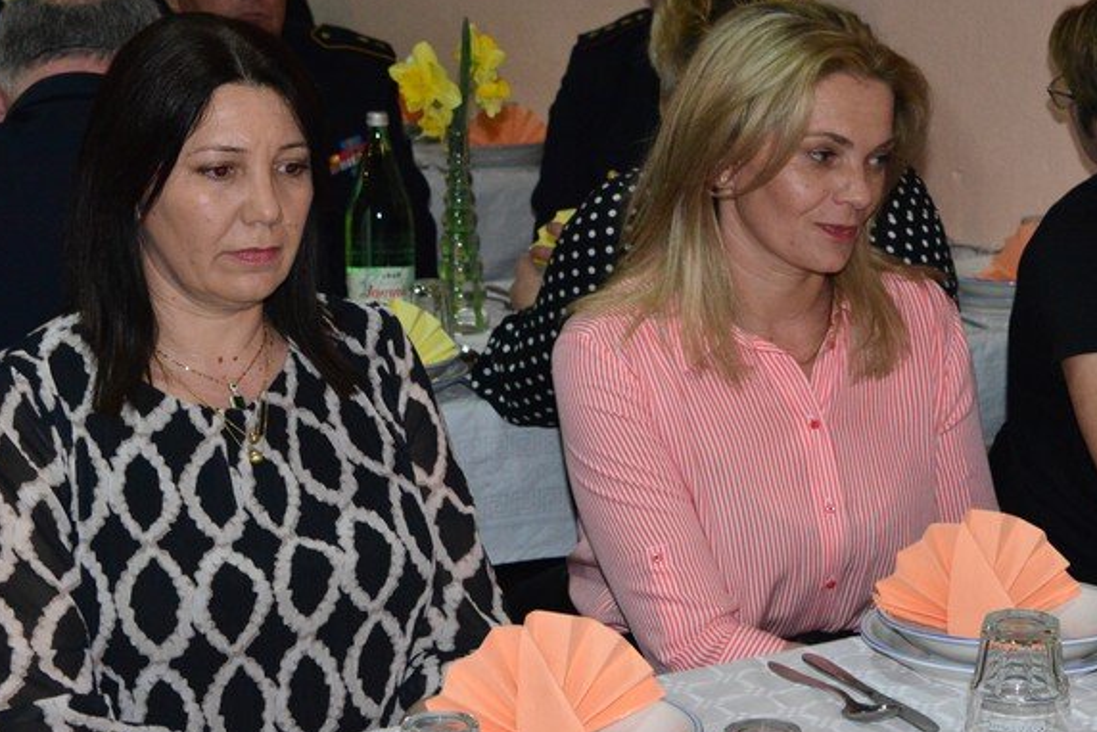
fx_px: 2774
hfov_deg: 22.3
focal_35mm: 91
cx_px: 660
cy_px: 251
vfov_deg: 15.0
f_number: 8
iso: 6400
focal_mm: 62
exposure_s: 1/60
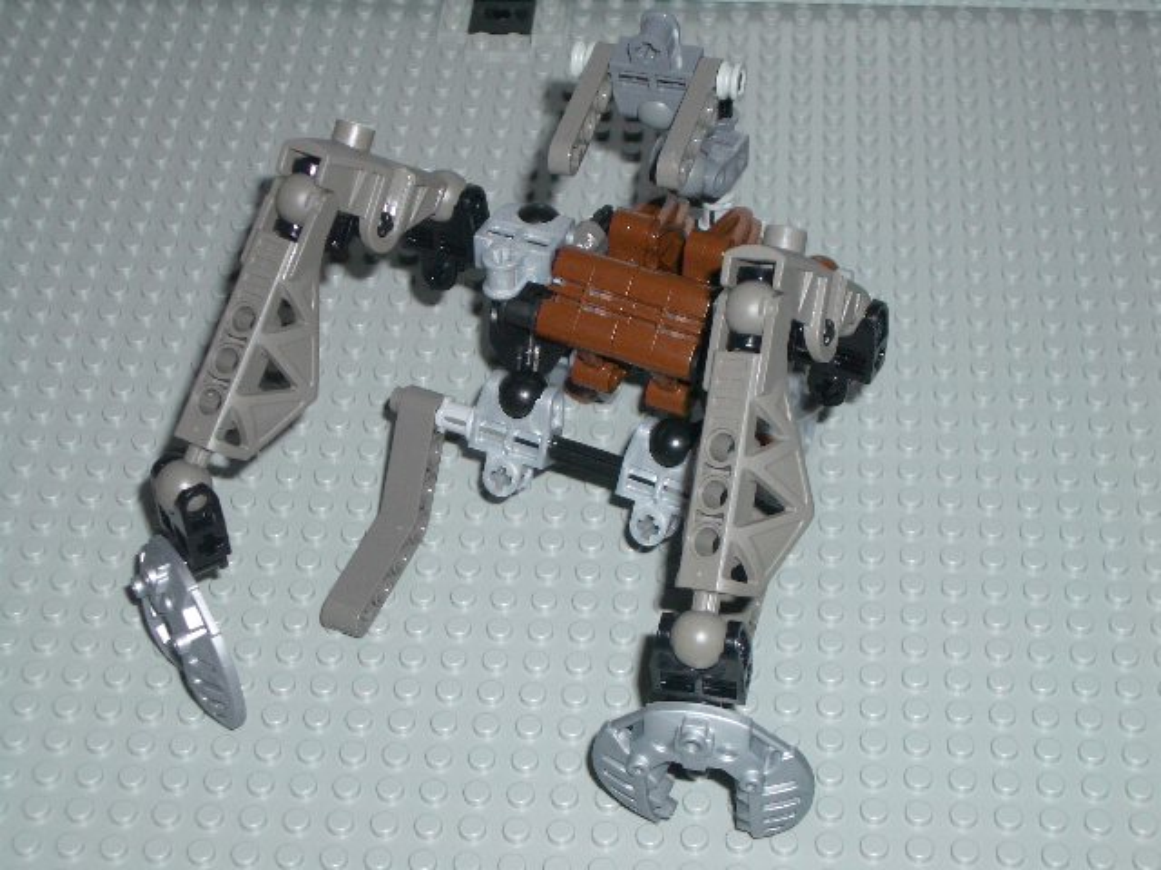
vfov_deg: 19.9
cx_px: 580
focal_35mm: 74
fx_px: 2482
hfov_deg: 26.3
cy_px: 435
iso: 100
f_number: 3.9
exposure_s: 1/60
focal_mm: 12.2
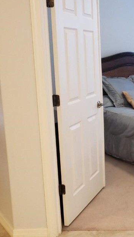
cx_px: 178
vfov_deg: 43.6
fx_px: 297
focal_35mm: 47
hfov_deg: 22.5
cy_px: 100
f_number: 1.5
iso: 320
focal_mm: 4.3
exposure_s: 1/40
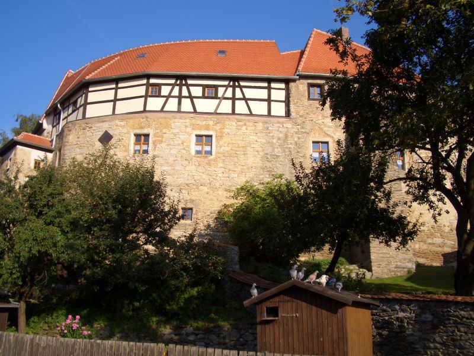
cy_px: 178
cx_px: 237
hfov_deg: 52.6
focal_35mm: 35
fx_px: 479
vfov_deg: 40.7
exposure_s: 1/400
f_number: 4.3
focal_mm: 5.8
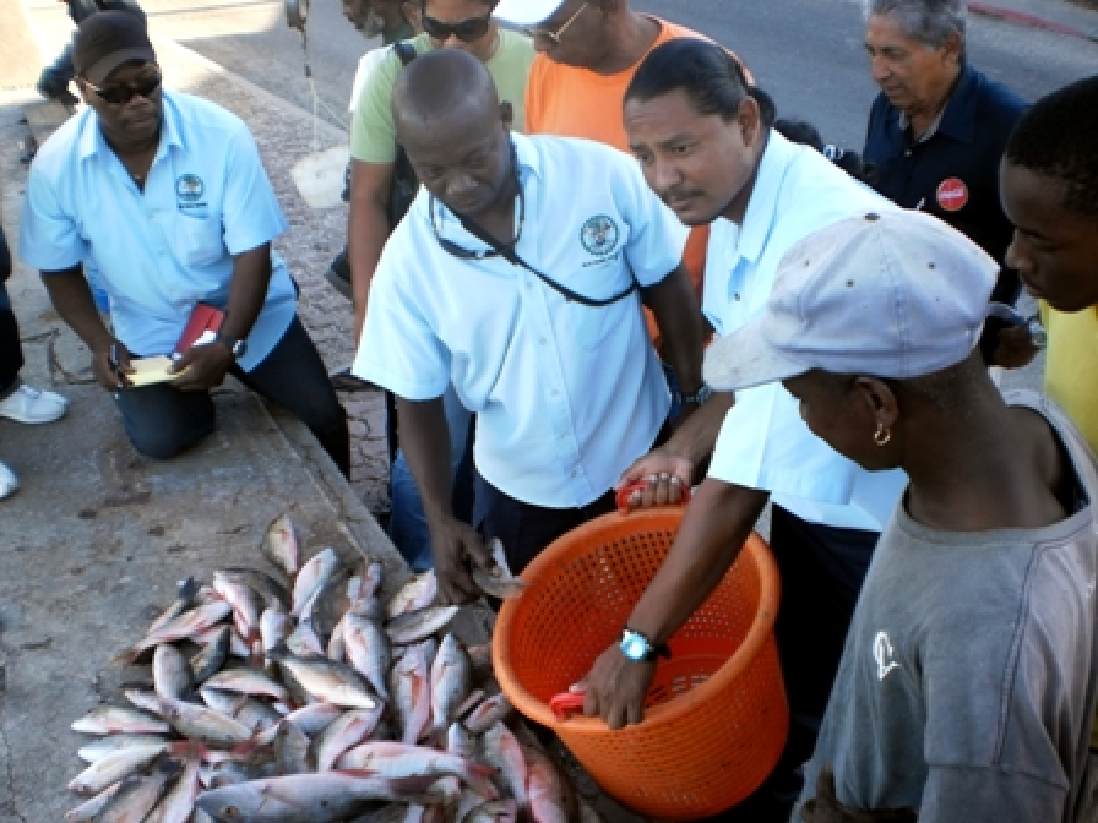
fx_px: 1142
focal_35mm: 36
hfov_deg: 51.4
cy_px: 412
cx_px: 549
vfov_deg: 39.7
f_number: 3.1
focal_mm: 6.3
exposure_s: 1/200
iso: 100
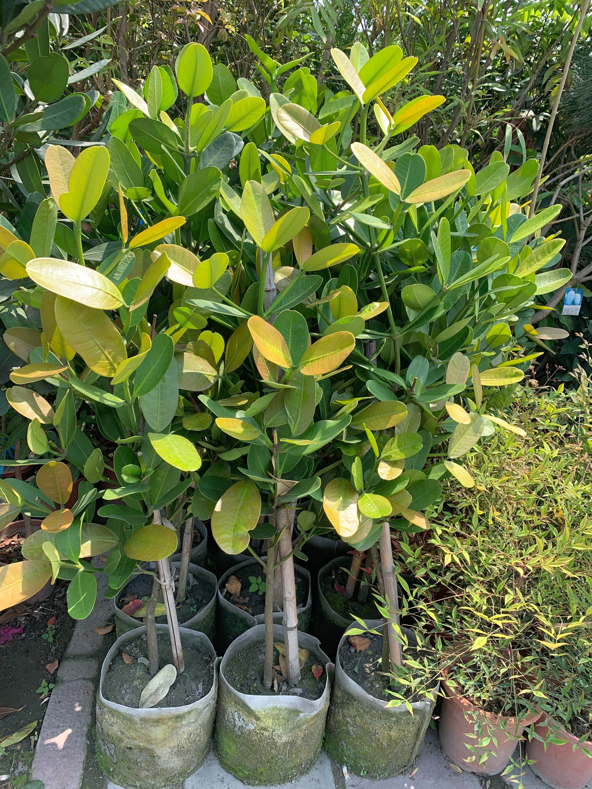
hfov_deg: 53.1
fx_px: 593
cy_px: 394
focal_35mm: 26
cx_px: 296
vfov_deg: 67.3
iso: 25
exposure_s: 1/384
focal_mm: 4.25
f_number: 1.8
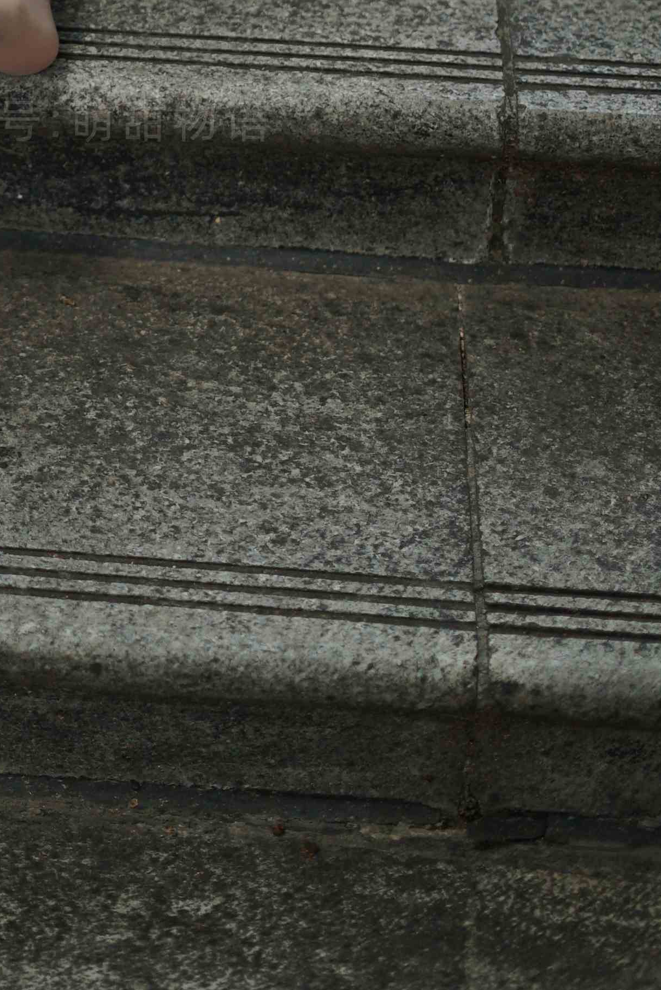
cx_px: -88
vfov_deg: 17.0
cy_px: -87
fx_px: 3218
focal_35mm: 117
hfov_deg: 11.5
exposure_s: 1/4000
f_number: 2
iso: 320
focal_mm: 50
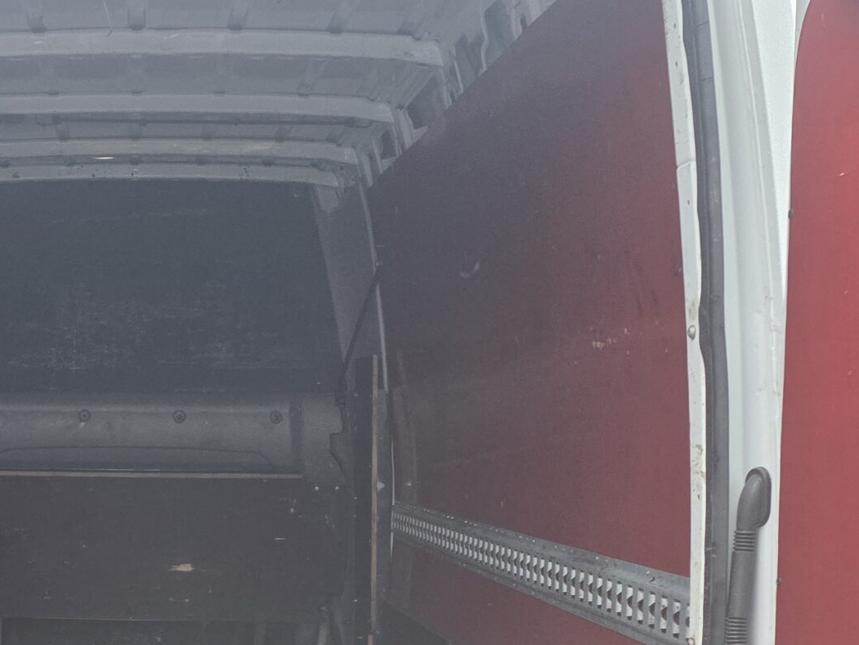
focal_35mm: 56
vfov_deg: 24.9
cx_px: 69
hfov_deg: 32.5
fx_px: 1390
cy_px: 647
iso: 320
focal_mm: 6.25
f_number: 1.7
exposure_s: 1/100
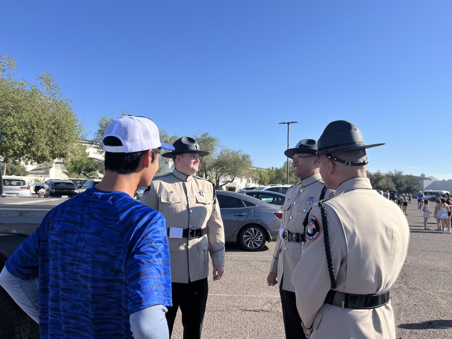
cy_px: 170
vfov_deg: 53.1
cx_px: 226
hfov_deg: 67.3
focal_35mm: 26
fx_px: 339
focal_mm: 5.1
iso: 50
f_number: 1.6
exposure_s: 1/3049
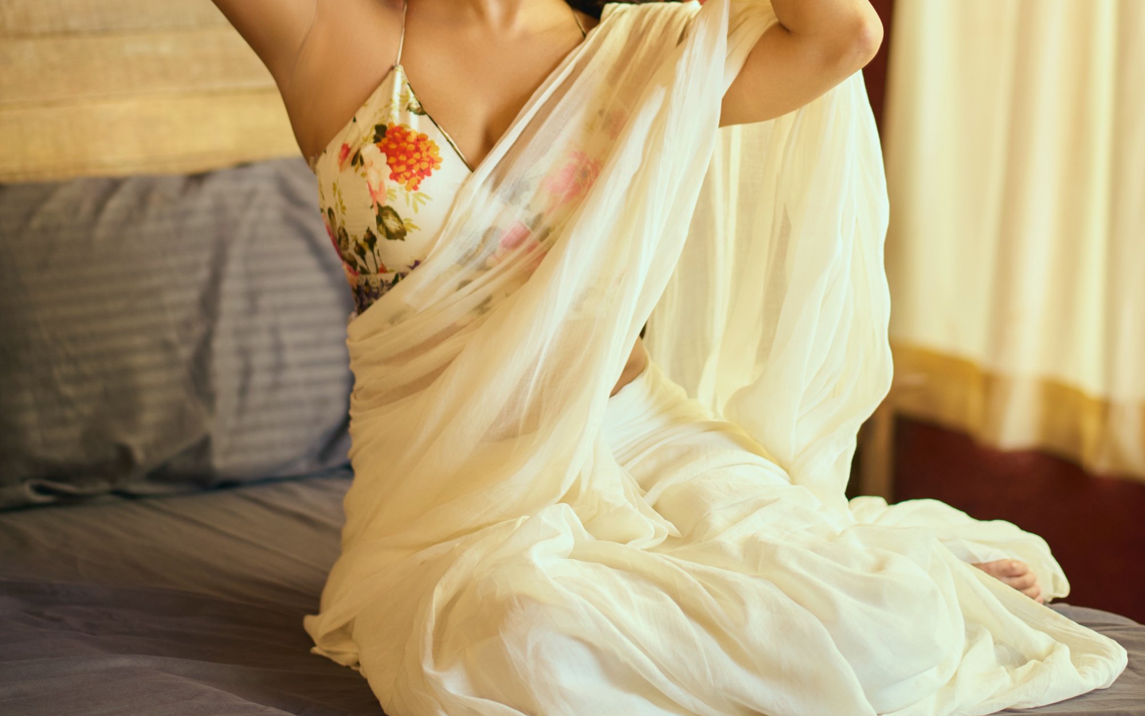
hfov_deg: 16.1
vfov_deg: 10.0
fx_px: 4057
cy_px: 76
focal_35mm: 130
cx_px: 572
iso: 640
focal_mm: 85
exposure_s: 1/100
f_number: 2
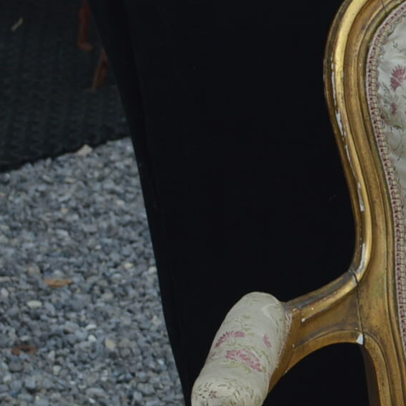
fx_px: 3052
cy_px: 494
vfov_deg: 7.5
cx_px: 981
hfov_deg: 7.1
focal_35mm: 230
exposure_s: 1/200
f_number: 6.3
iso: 100
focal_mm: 34
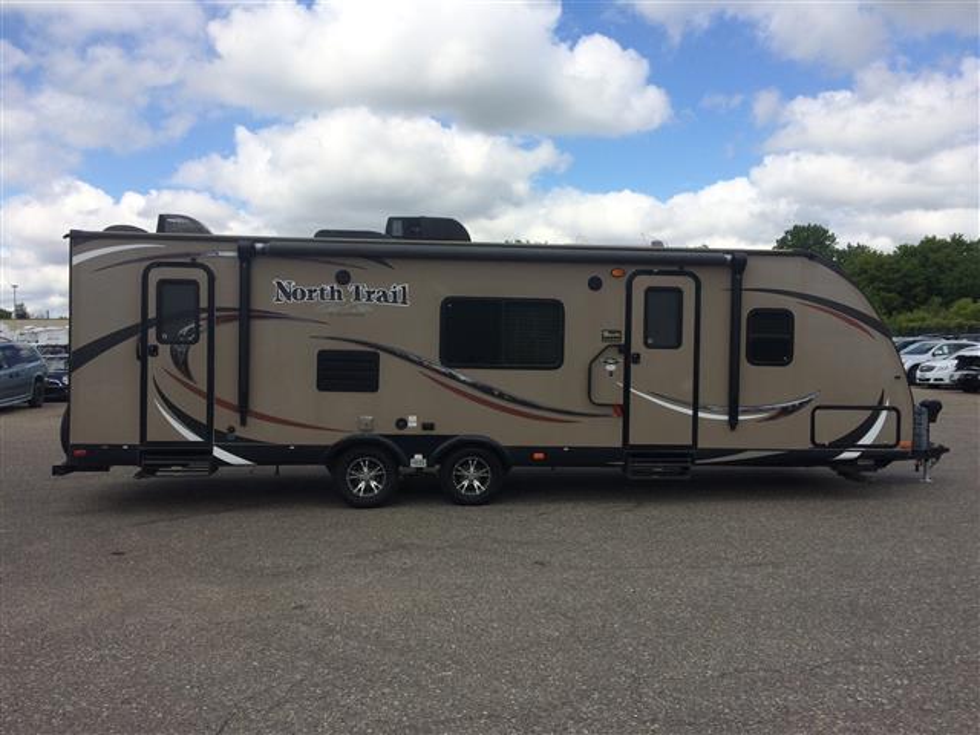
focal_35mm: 29
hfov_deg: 61.7
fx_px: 821
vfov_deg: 48.2
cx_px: 490
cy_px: 368
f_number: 2.2
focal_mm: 4.15
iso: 32
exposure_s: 1/2160
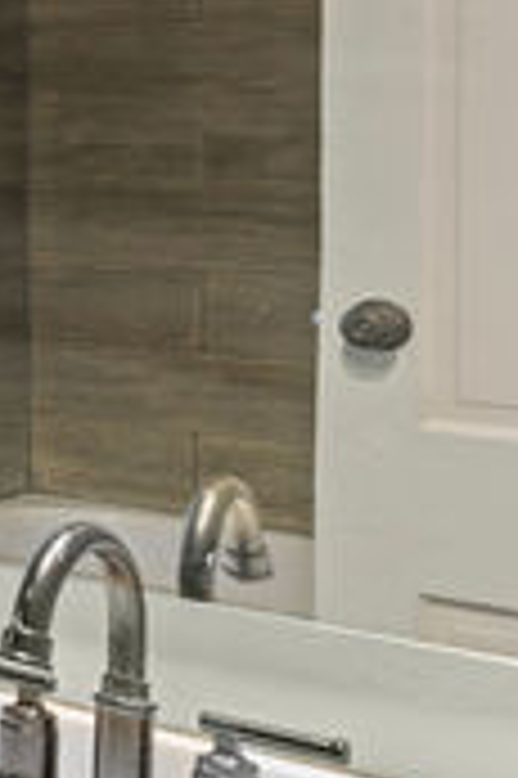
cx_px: -1239
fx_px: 1795
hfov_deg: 9.8
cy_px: 97
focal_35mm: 83
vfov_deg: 23.9
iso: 320
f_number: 5.6
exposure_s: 1/4
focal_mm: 14
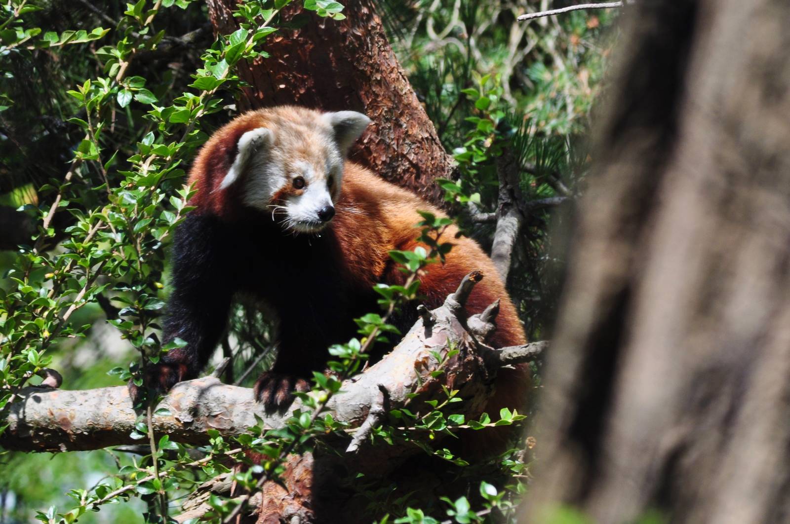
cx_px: 395
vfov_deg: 3.0
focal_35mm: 450
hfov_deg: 4.6
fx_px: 9861
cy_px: 262
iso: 320
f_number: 10
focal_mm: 300
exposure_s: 1/250
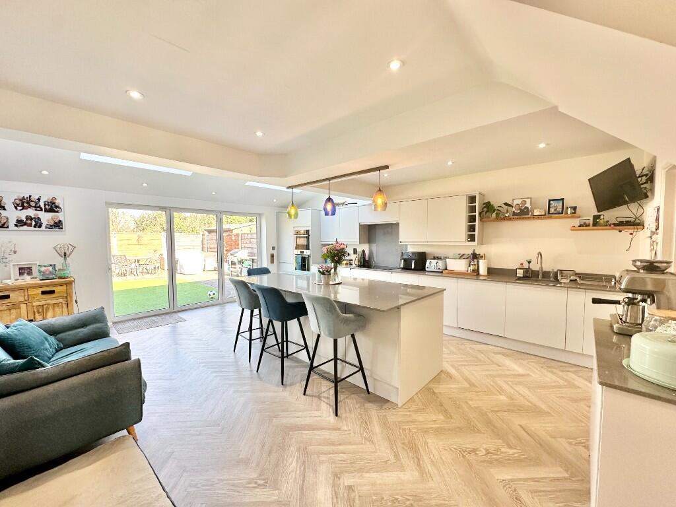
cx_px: 338
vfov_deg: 85.7
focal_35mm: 14
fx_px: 273
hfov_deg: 102.1
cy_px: 254
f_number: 2.2
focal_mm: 2.22
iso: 64
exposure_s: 1/100
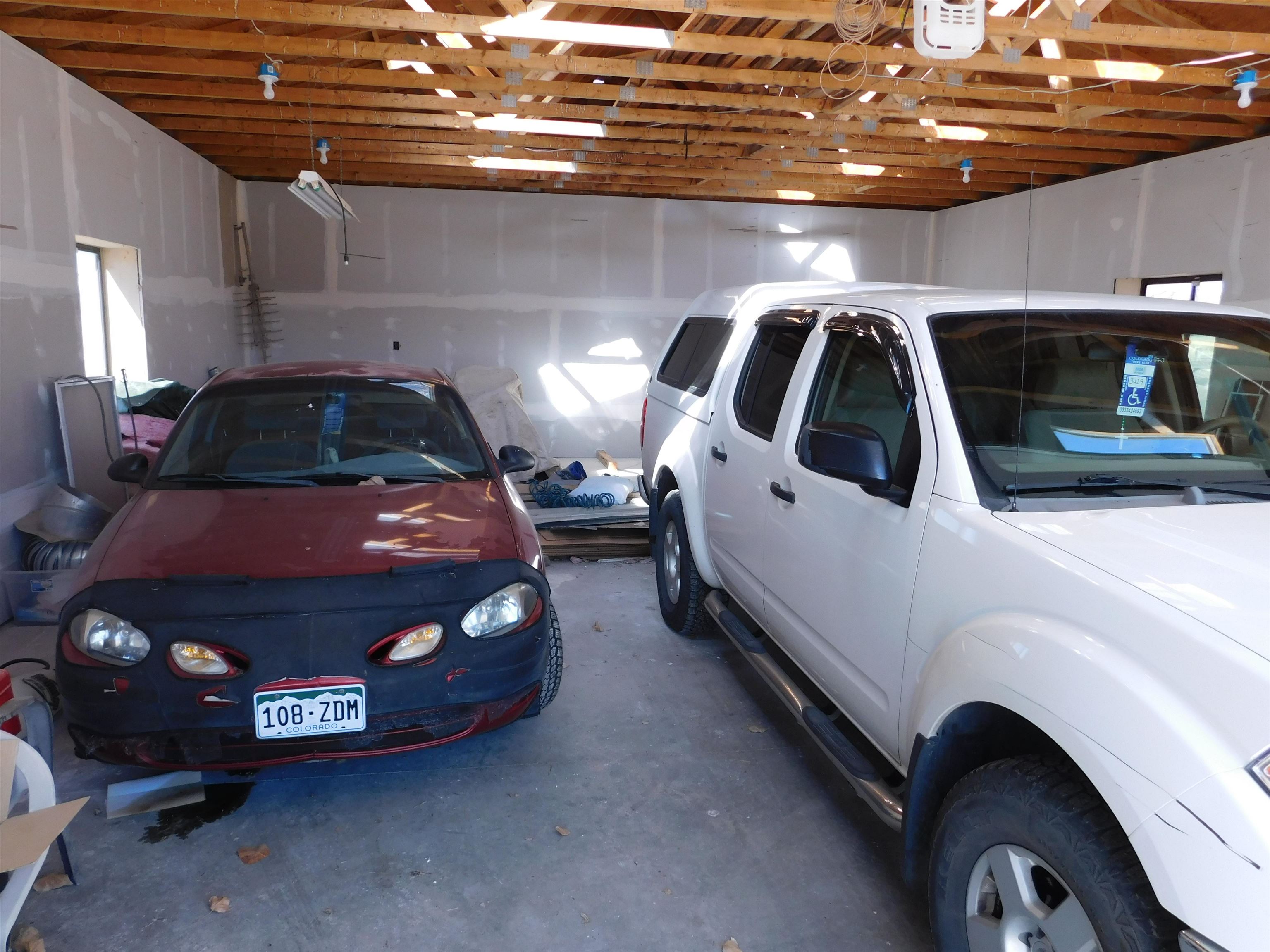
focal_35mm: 25
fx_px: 917
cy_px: 476
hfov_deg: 69.4
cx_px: 635
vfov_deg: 54.9
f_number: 3.1
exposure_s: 1/160
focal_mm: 4.5
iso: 125
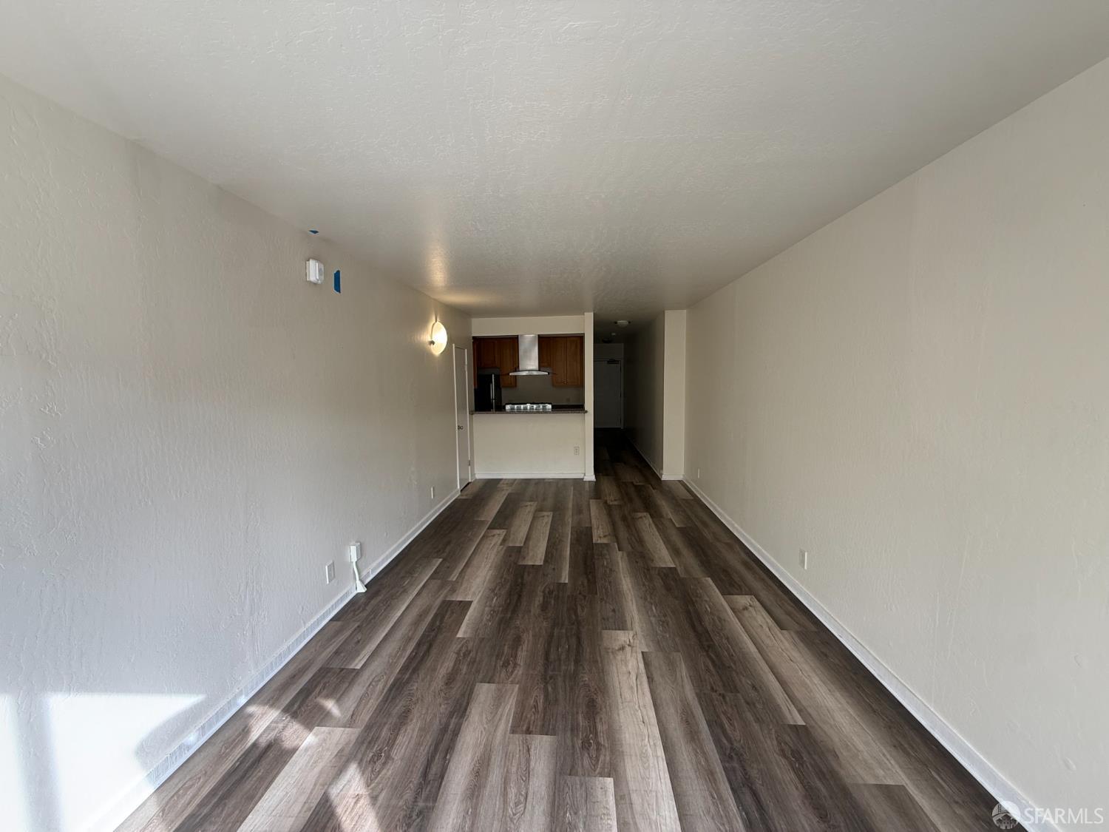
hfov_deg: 102.1
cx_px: 554
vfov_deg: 85.7
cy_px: 416
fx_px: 449
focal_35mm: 14
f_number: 2.2
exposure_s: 1/120
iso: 80
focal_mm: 2.22
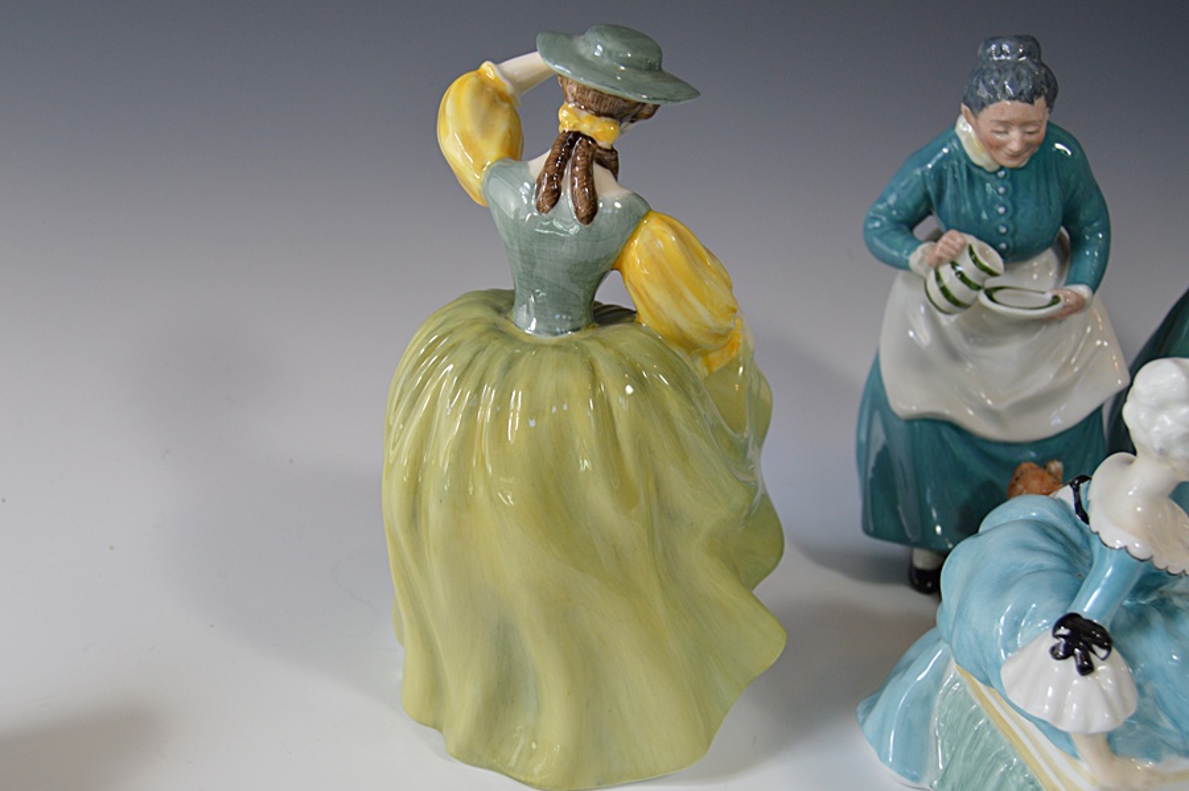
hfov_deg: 48.5
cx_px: 596
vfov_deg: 33.4
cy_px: 401
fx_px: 1320
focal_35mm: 40
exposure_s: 1/125
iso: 400
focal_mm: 24
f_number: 5.6
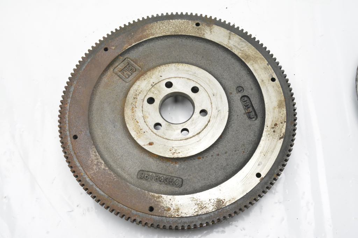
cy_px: 119
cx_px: 179
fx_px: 418
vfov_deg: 31.9
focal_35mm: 42
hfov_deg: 46.4
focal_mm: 28
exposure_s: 1/400
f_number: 10
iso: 6400
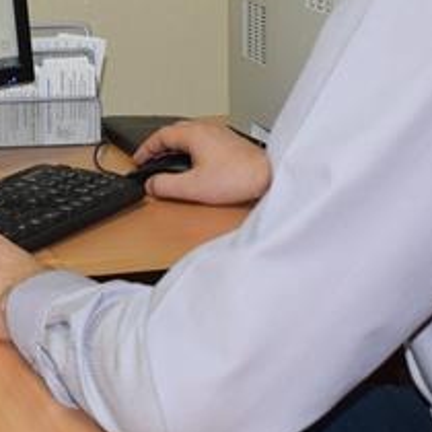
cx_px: 117
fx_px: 1698
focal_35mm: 120
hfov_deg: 14.4
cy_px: 59
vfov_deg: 14.4
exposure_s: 1/100
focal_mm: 31
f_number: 5
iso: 800
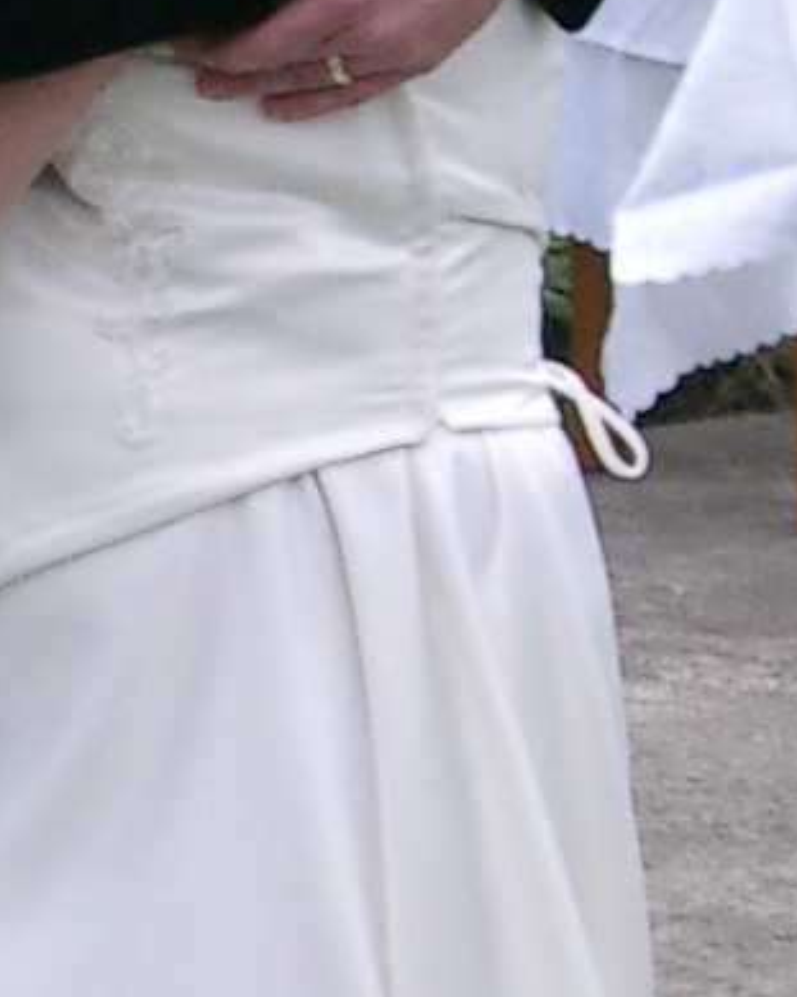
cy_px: 205
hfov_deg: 5.3
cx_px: -318
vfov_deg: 6.7
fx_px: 8495
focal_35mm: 288
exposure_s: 1/400
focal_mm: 10.2
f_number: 3
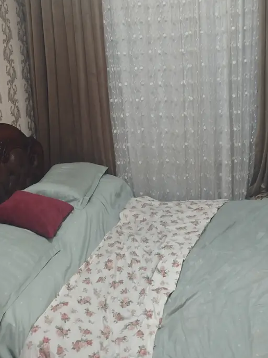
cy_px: 81
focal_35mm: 42
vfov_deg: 43.1
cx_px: 127
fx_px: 434
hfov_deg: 34.3
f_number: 1.7
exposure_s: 1/33
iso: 500
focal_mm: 5.31
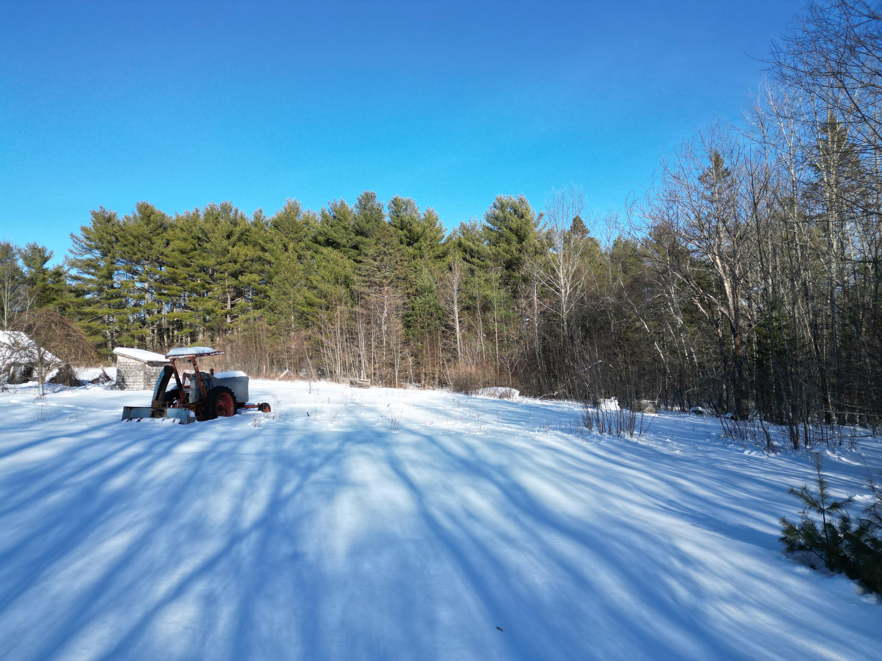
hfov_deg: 71.6
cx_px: 441
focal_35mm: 24
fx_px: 612
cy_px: 330
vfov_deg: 56.8
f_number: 1.7
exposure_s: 1/1600
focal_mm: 6.72
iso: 110
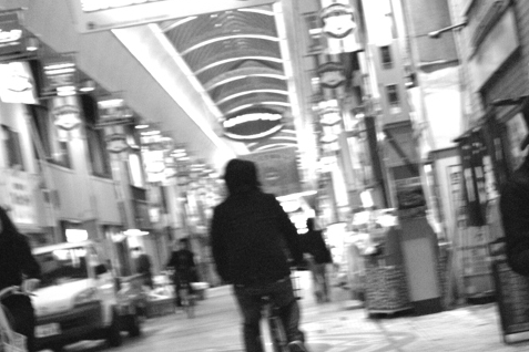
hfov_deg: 22.9
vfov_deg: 15.4
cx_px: 388
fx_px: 1293
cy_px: 310
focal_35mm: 88
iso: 800
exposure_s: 1/60
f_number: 3.5
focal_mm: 24.2
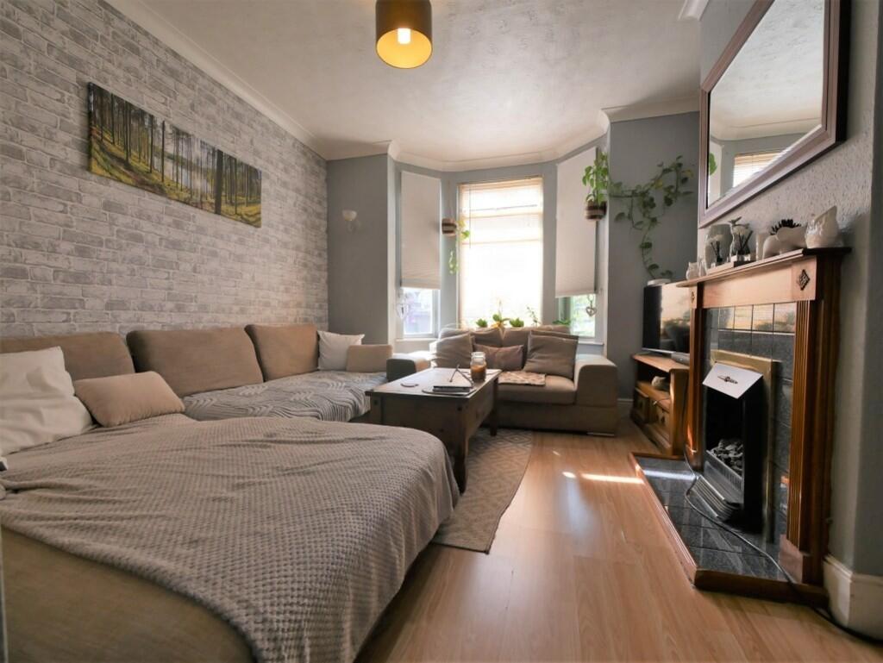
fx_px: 357
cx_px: 442
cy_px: 332
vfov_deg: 85.7
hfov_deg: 102.0
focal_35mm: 14
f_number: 4
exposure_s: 1/125
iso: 200
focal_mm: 7
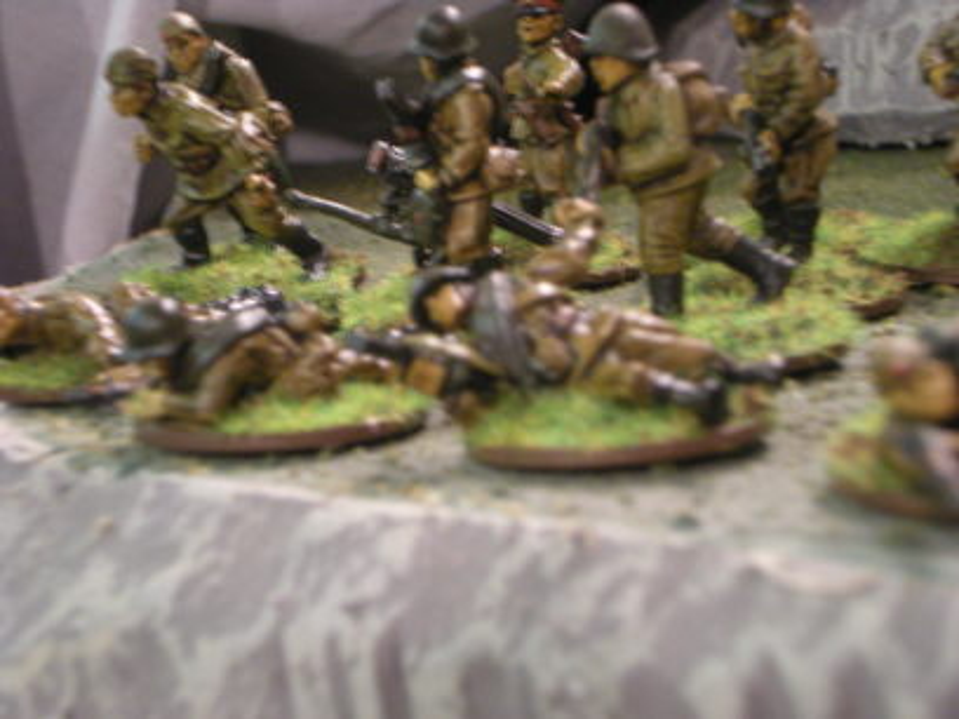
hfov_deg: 18.7
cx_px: 480
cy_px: 360
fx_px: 2909
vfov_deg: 14.1
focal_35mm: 105
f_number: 5.7
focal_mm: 17.3
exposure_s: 1/8
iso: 275
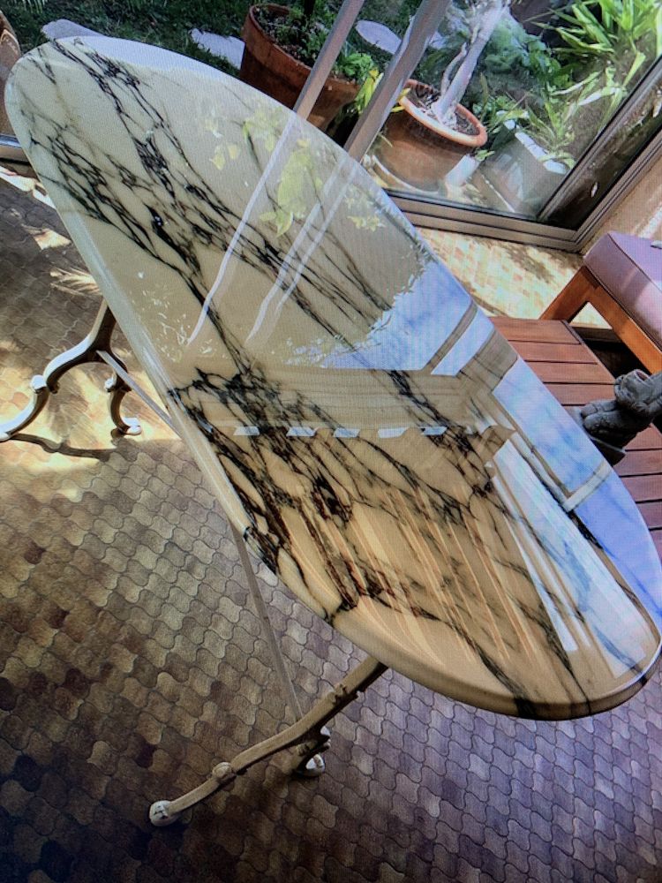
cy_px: 442
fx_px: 663
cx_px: 331
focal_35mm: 26
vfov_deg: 67.3
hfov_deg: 53.1
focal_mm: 4.25
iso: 80
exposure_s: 1/121
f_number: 1.8
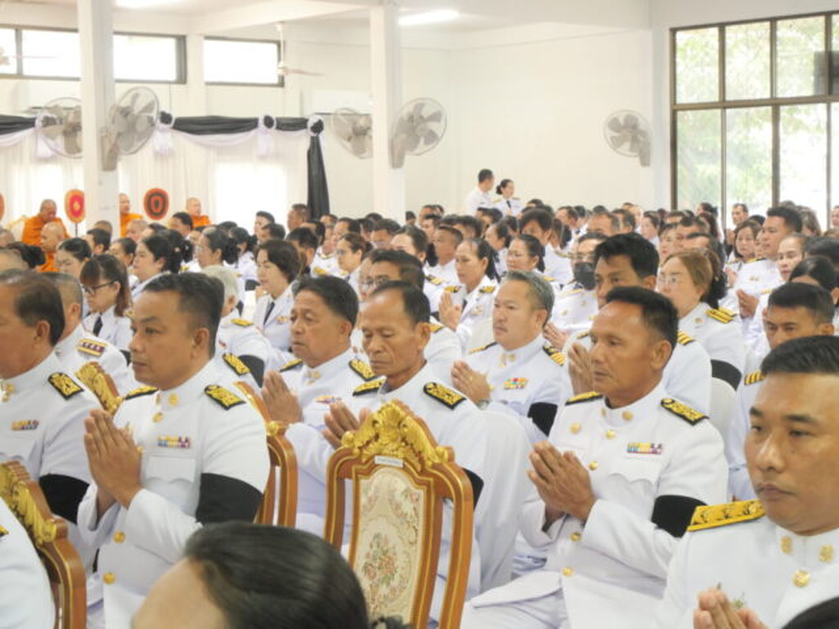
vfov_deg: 22.9
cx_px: 420
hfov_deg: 30.3
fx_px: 1551
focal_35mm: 64
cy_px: 314
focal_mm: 32
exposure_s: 1/20
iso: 3200
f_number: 5.6
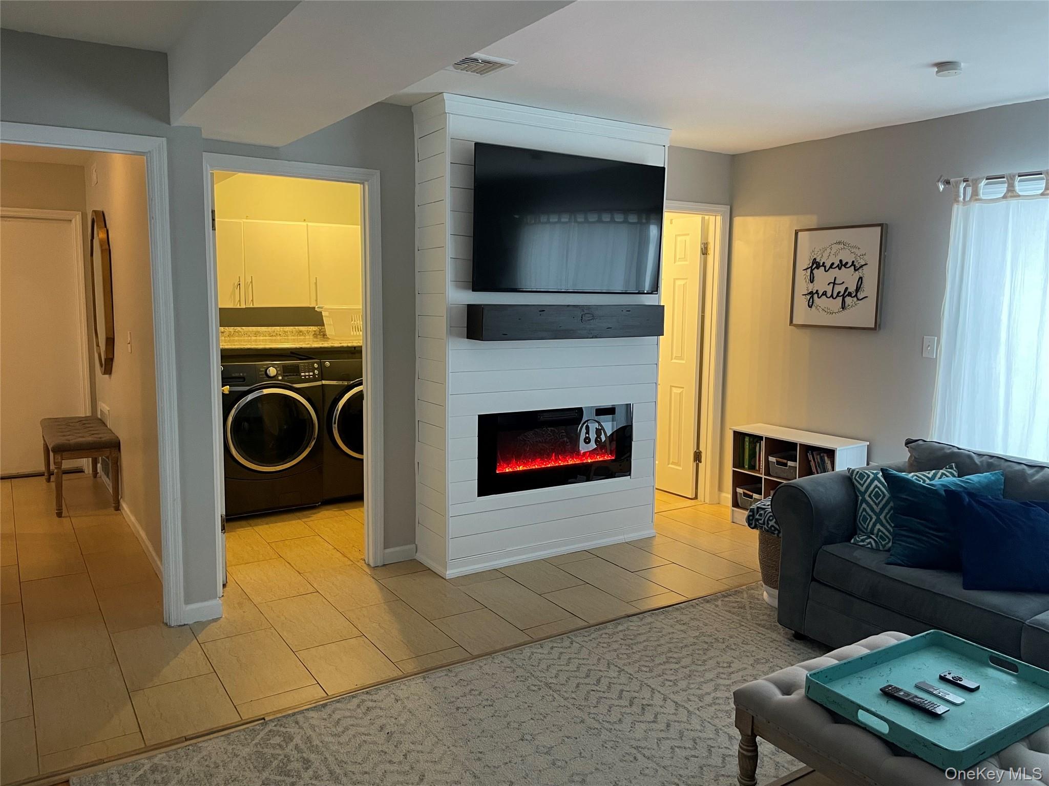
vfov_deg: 53.1
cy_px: 393
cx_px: 524
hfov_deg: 67.3
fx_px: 788
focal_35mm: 26
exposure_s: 1/60
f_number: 1.6
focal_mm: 4.2
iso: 250
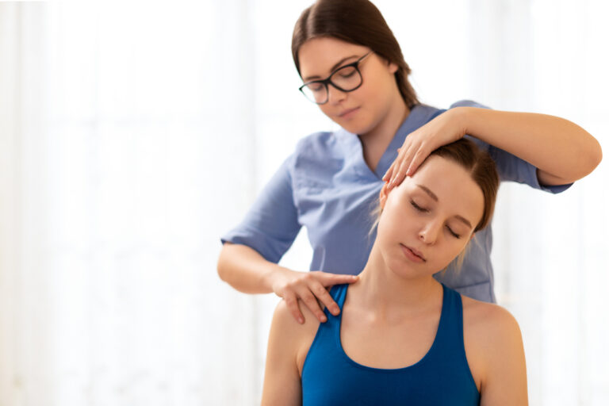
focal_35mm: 50
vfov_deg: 27.0
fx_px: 846
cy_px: 203
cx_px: 304
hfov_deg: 39.6
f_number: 2
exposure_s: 1/160
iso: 40
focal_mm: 50
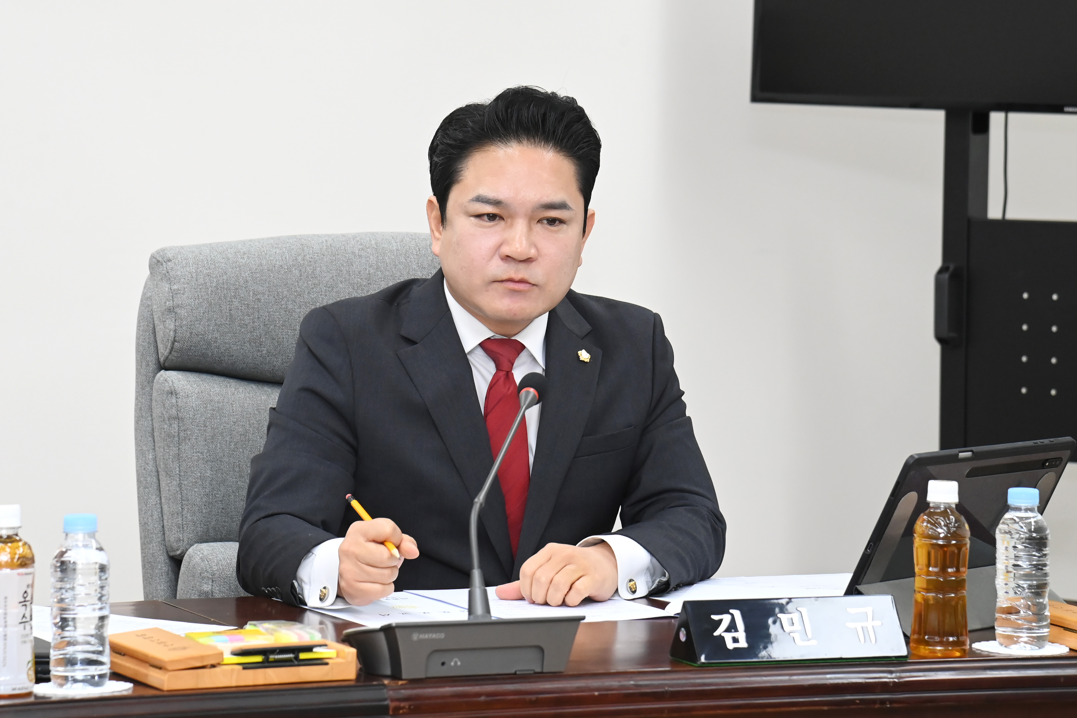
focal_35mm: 120
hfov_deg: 17.1
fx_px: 3590
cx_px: 538
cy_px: 359
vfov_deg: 11.4
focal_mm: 120
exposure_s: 1/250
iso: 3200
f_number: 6.3
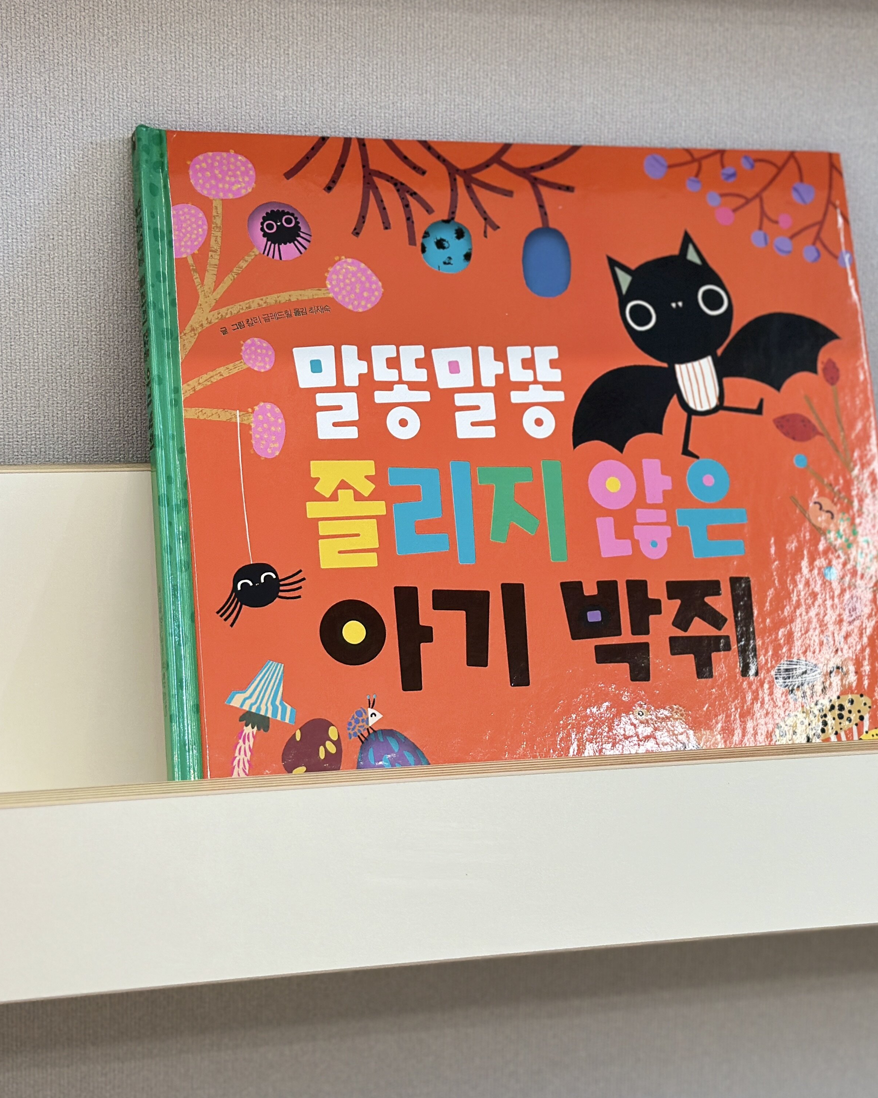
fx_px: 2046
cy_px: 550
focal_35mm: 63
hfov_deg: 24.2
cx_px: 508
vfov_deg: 30.0
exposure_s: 1/60
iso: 160
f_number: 1.78
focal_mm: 6.86
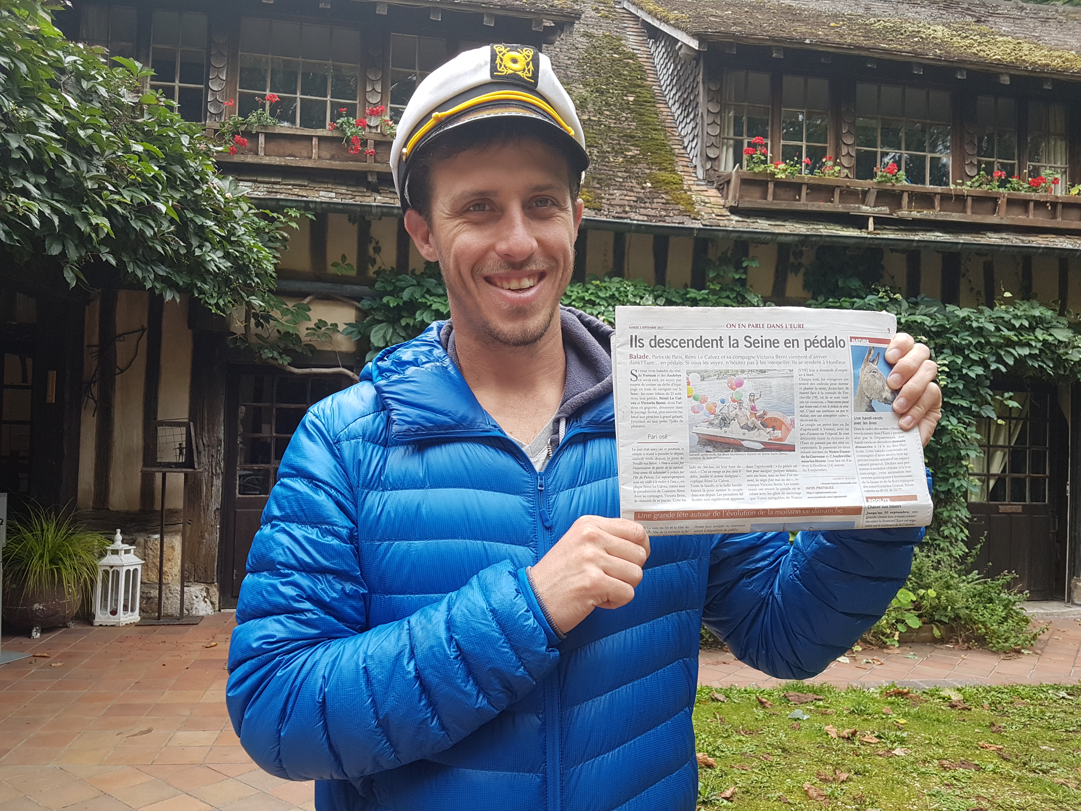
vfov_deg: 53.1
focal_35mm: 26
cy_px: 406
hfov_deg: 67.3
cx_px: 540
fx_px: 812
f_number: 1.7
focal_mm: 4.2
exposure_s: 1/191
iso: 40
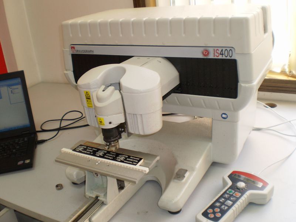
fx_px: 308
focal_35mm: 36
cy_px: 111
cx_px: 148
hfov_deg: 51.4
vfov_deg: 39.7
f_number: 3.1
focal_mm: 6.3
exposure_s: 1/30
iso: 125
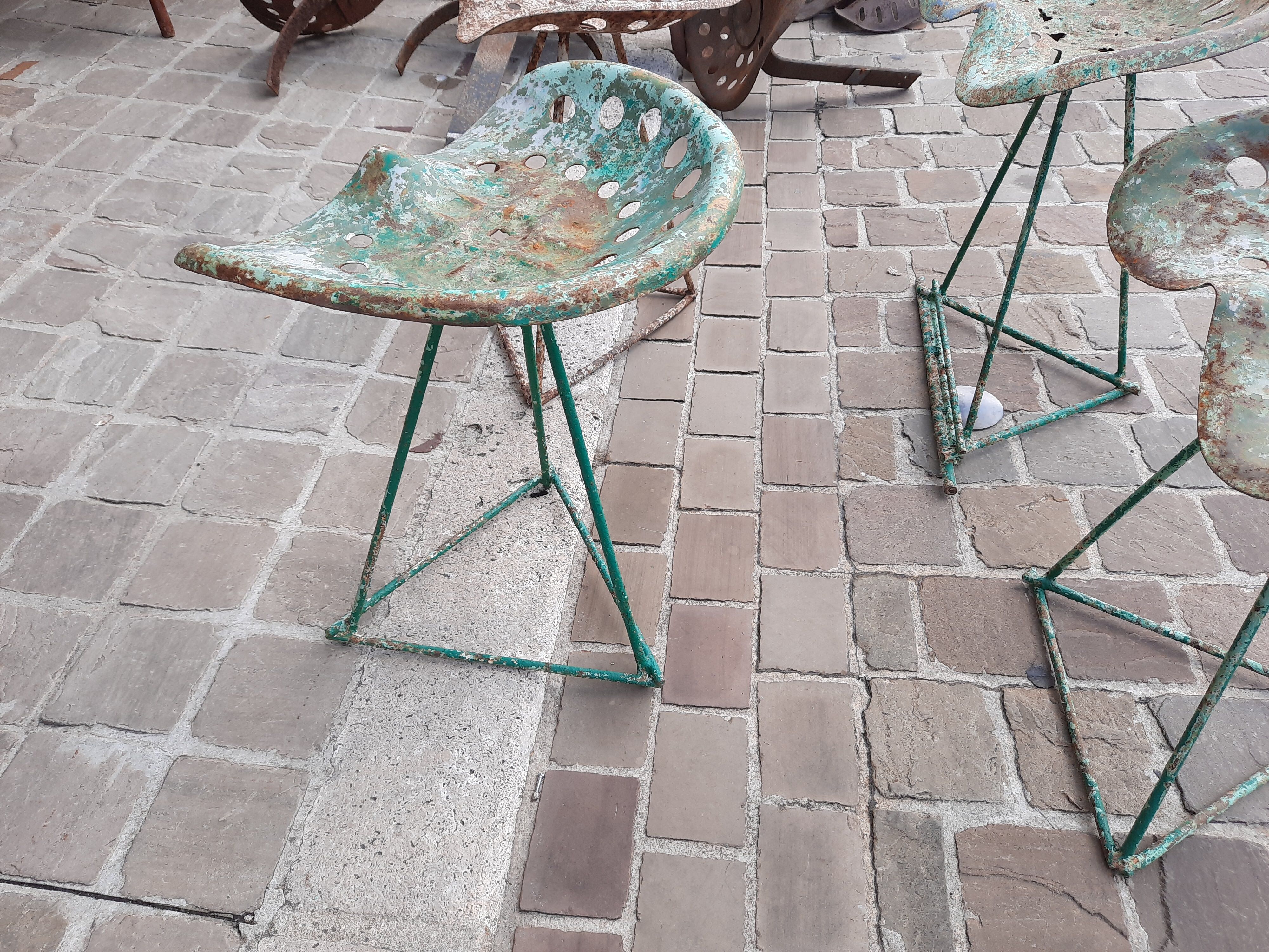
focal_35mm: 25
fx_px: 916
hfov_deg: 69.4
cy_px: 476
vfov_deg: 54.9
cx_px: 634
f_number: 2
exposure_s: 1/128
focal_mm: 4.6
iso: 32
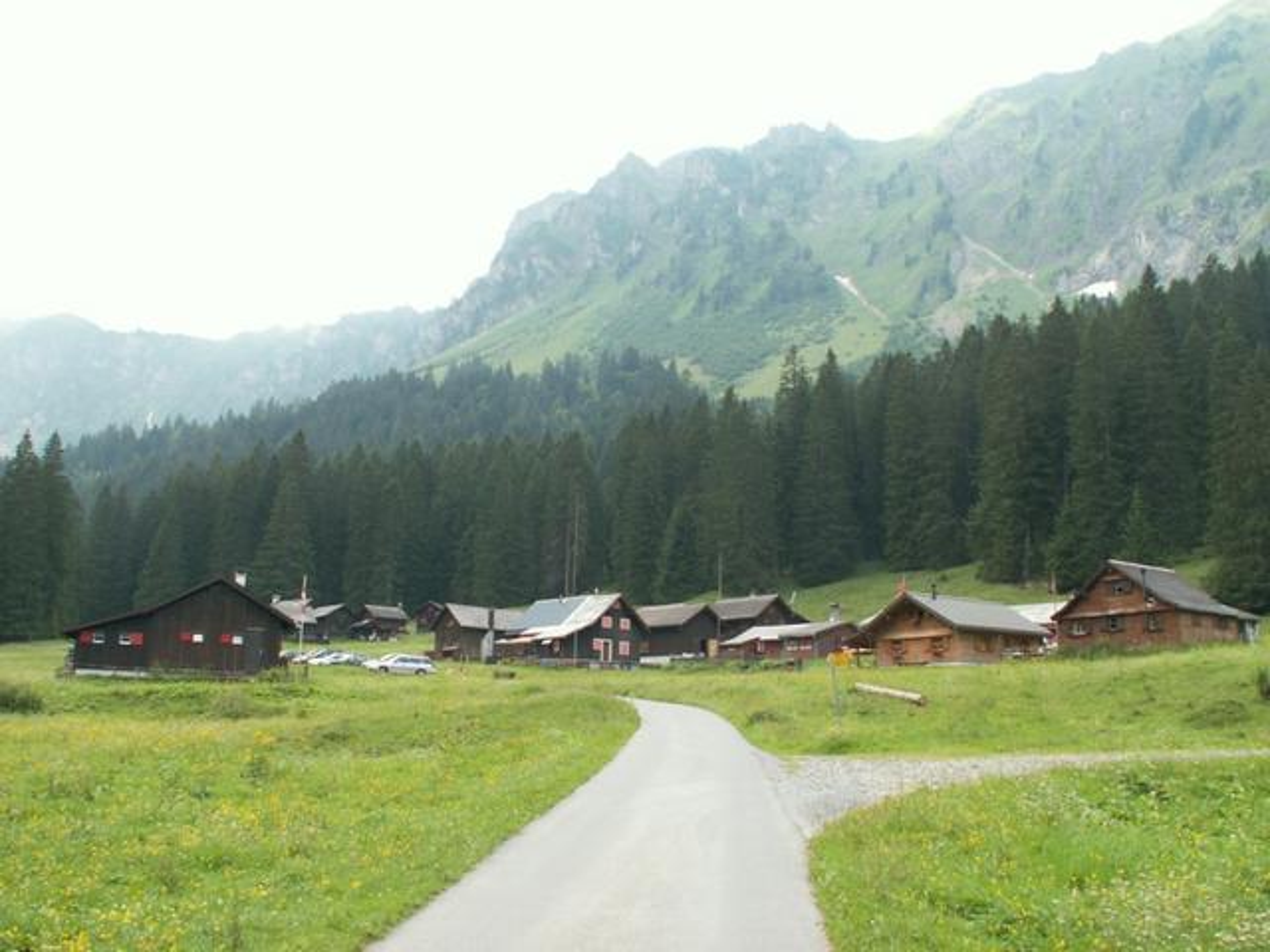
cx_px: 635
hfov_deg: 52.6
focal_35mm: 35
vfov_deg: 40.7
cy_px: 476
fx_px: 1284
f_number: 4
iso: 50
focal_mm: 5.86
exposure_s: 1/80
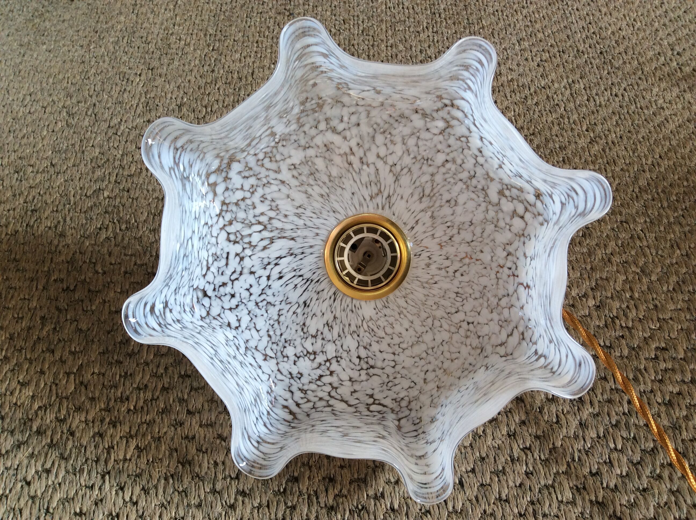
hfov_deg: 56.9
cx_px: 348
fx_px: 642
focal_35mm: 32
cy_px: 260
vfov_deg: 44.1
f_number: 2.4
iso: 40
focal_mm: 3.3
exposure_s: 1/50
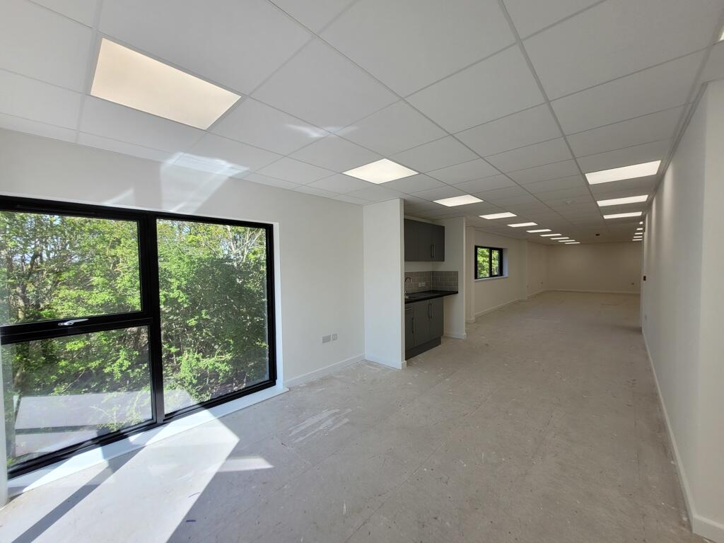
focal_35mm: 13
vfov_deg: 89.9
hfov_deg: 106.2
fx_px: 272
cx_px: 362
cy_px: 272
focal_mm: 1.74
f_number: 2.2
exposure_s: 1/369
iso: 40
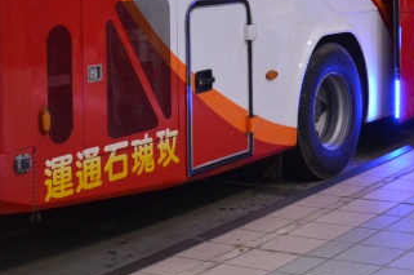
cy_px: -119
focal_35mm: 86
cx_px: 245
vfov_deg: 14.9
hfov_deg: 23.6
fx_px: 988
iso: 1600
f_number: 3.5
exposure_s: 1/20
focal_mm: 18
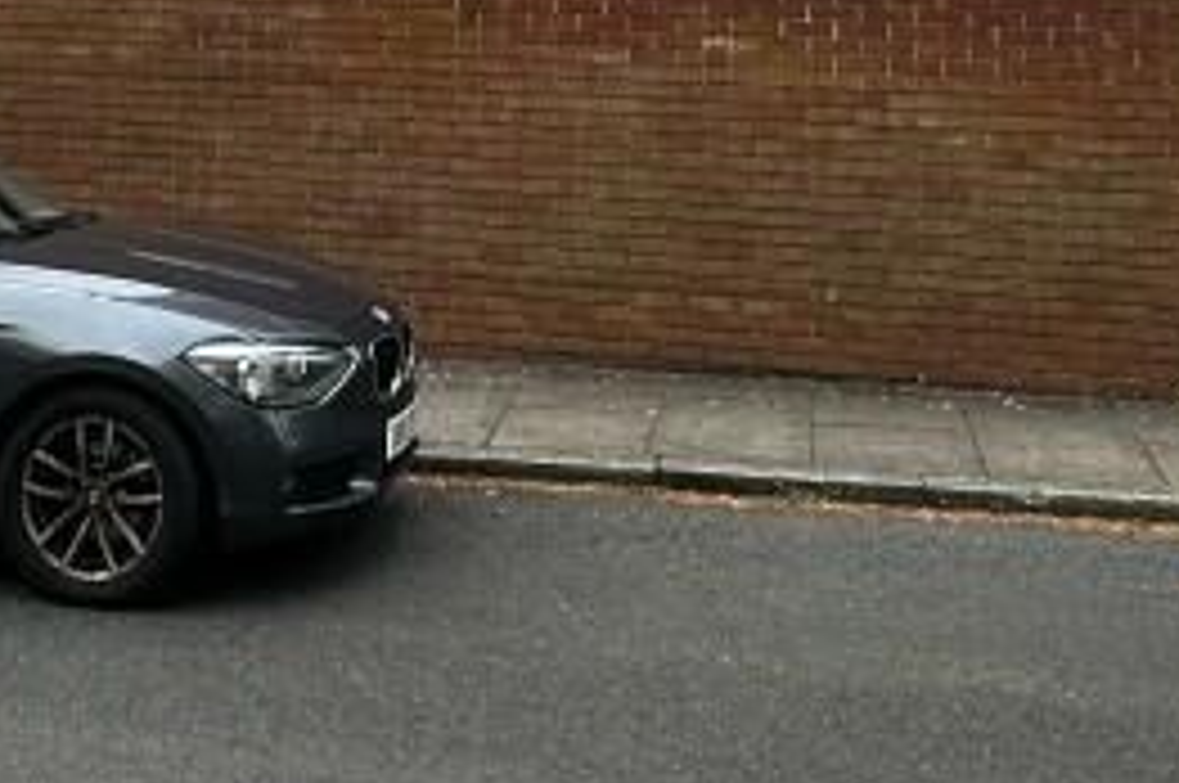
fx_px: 1864
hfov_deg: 34.4
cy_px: -346
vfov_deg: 20.7
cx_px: 306
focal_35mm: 57
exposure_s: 1/550
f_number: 2.2
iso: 40
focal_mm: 2.22
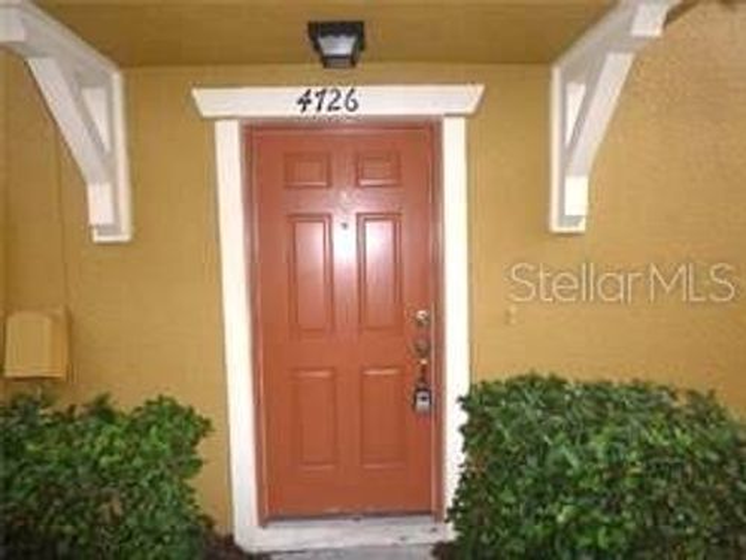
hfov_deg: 69.4
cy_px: 280
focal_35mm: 25
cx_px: 373
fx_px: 539
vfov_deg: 54.9
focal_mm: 4.5
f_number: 3.9
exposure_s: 1/60
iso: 400
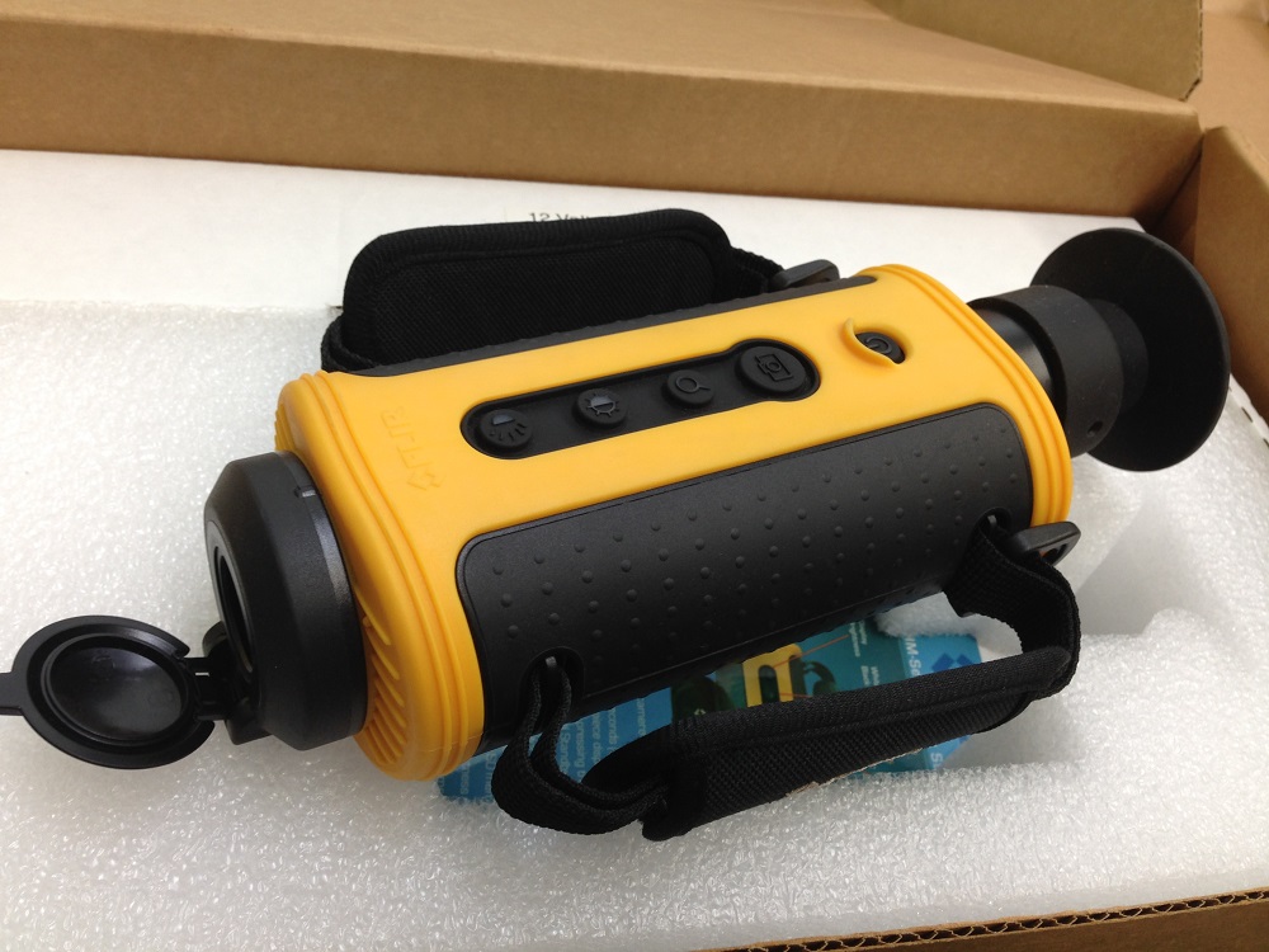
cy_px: 476
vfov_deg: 42.9
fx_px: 1210
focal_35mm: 33
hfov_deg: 55.4
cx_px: 634
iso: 50
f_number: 2.4
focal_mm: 4.12
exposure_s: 1/20
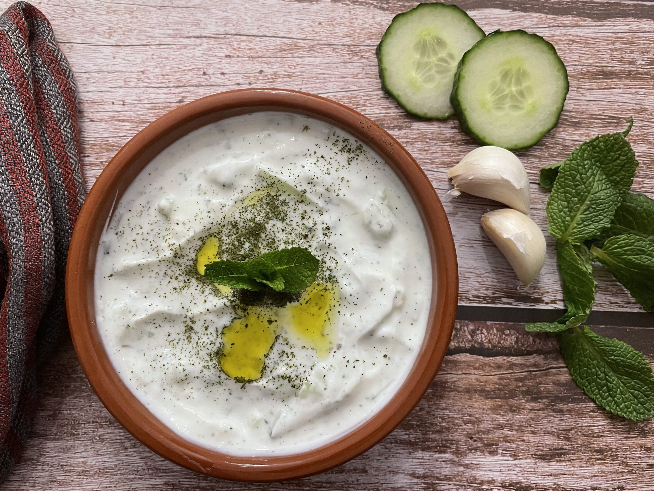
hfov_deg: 65.3
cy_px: 254
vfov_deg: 51.3
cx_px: 329
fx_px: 510
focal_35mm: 27
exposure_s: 1/50
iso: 250
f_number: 1.6
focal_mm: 4.2
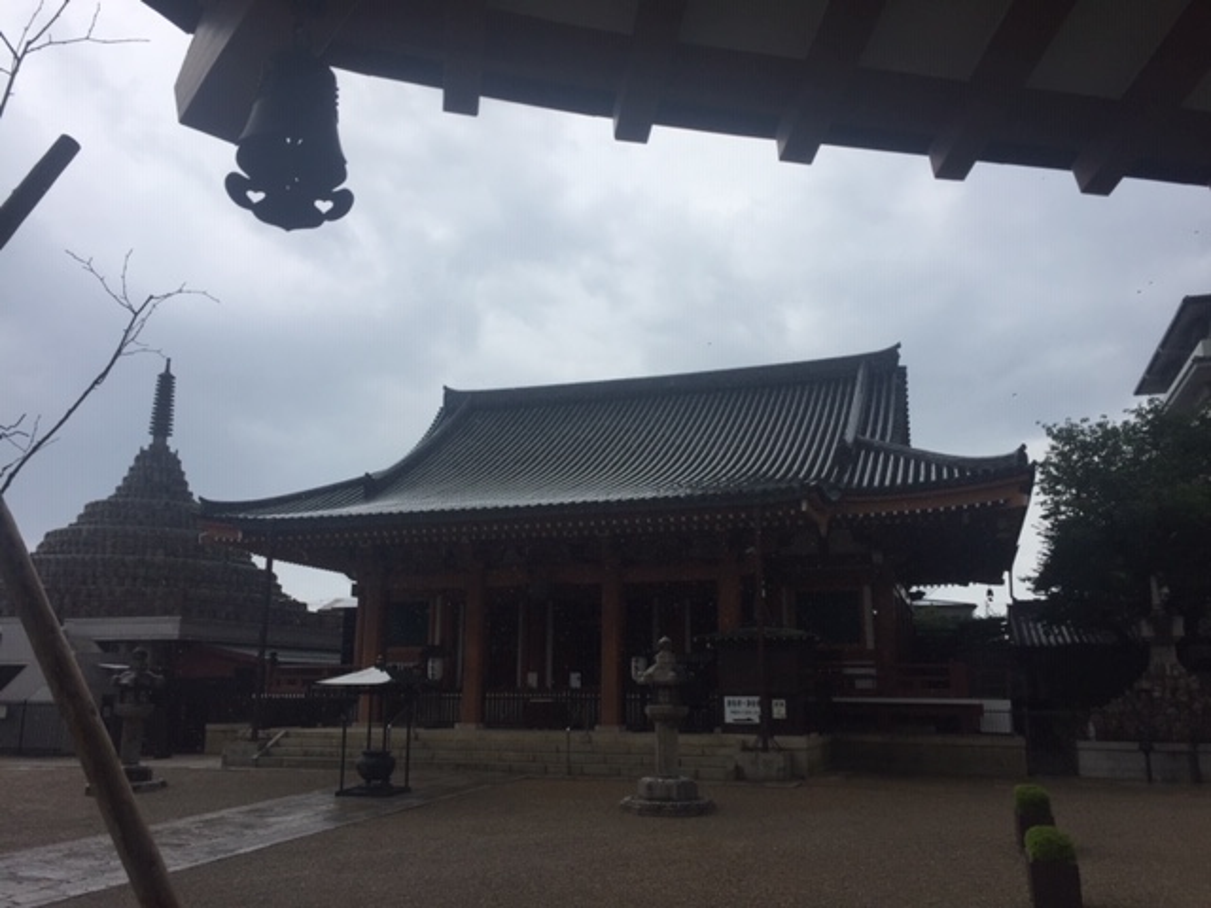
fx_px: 1015
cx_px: 606
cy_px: 454
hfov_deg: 61.7
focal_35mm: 29
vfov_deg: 48.2
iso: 32
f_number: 2.2
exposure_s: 1/1582
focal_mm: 4.15
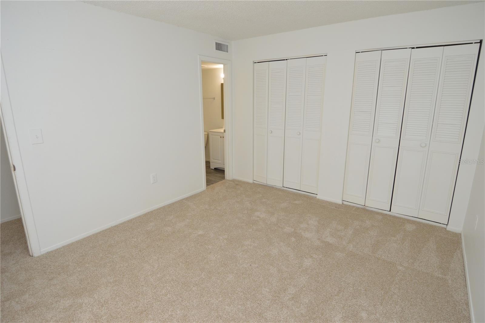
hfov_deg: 90.1
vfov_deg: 67.3
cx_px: 242
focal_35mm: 18
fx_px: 242
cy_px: 162
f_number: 5
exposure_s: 1/100
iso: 400
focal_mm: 12
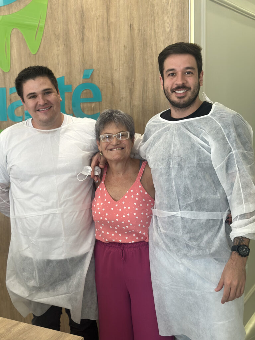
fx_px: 471
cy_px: 170
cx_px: 128
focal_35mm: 48
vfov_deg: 39.7
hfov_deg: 30.3
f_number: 1.78
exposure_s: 1/120
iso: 160
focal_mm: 6.86
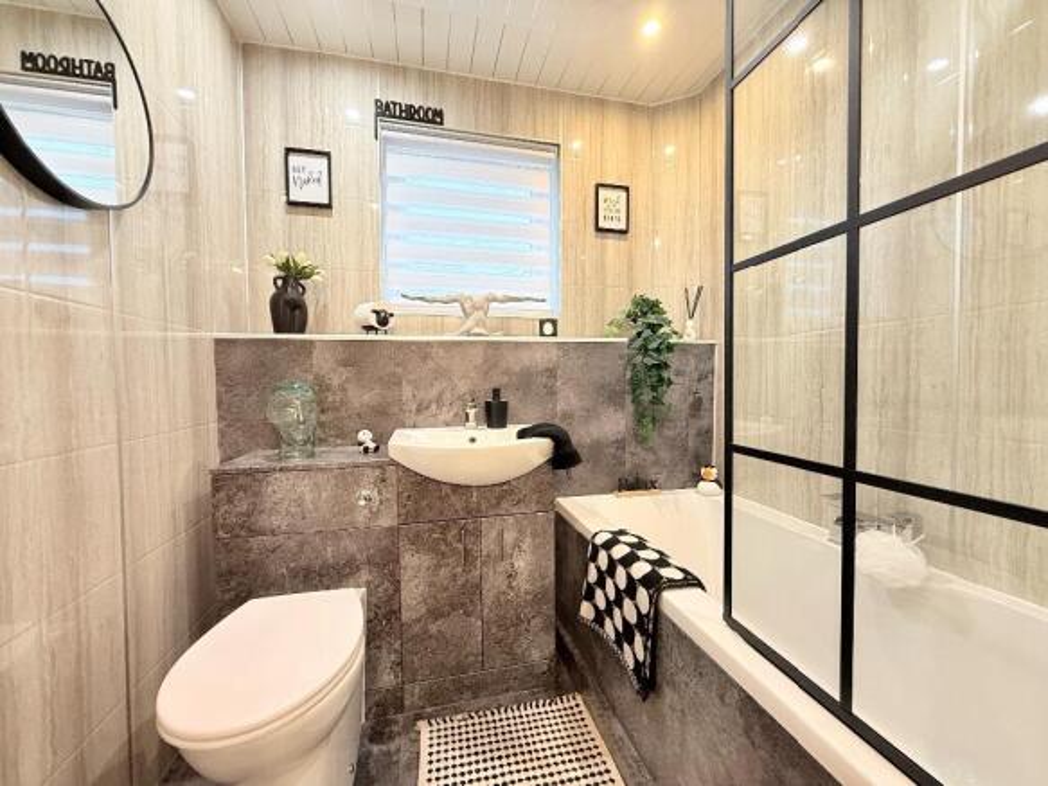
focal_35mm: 14
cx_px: 524
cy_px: 393
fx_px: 424
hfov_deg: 102.1
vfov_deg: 85.7
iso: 200
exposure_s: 1/50
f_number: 2.2
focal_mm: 2.22
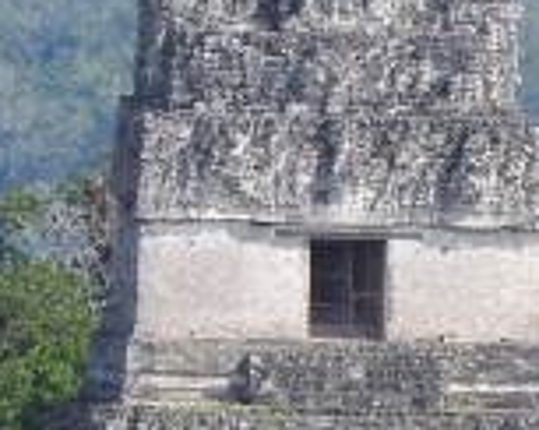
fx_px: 26829
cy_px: 472
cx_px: 585
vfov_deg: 0.9
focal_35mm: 1684
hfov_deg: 1.2
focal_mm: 59.1
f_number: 5.5
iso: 100
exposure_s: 1/400
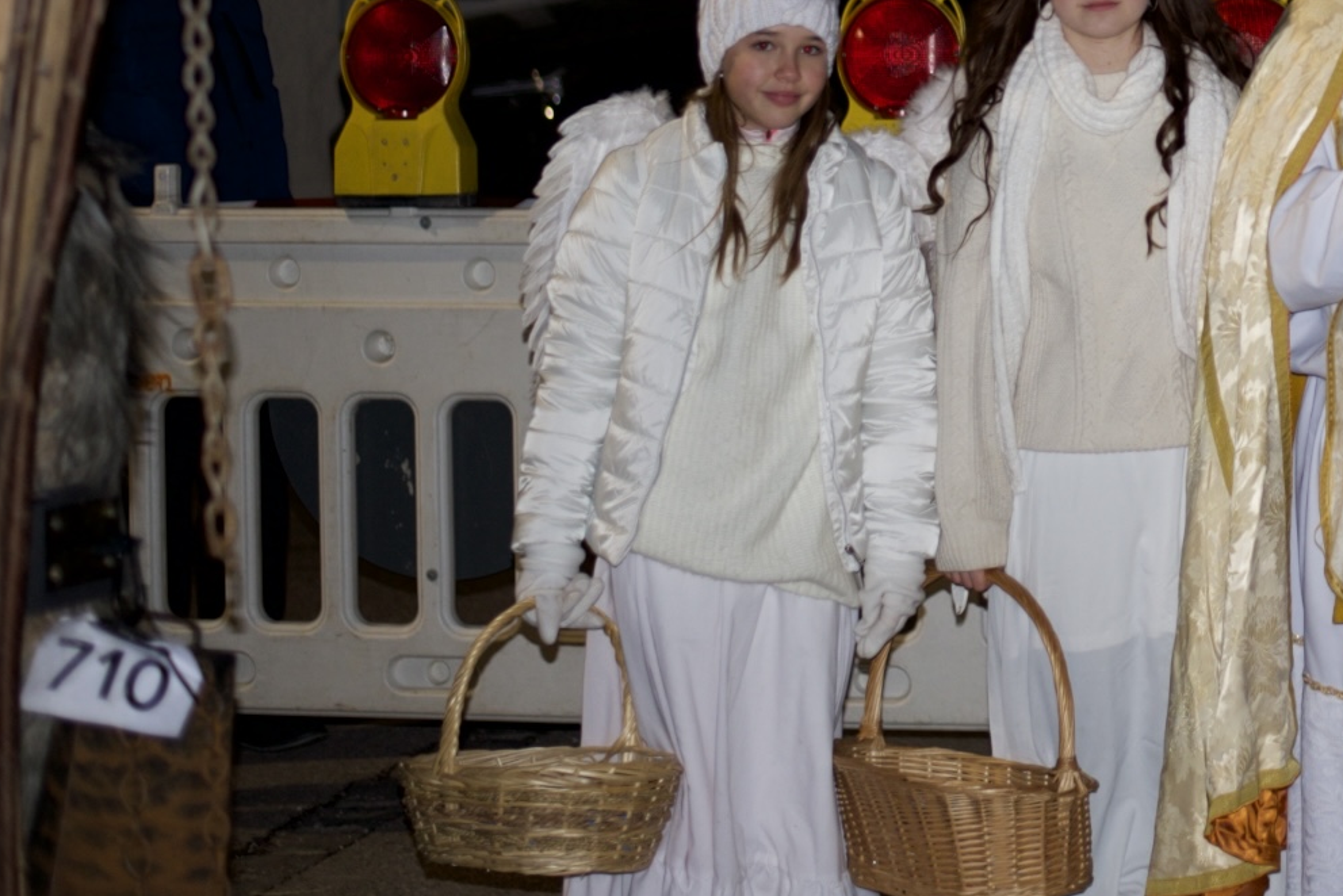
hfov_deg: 17.0
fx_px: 4328
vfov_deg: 11.7
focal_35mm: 116
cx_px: 1535
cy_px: -32
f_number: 1.8
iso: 640
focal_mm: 50
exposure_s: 1/60
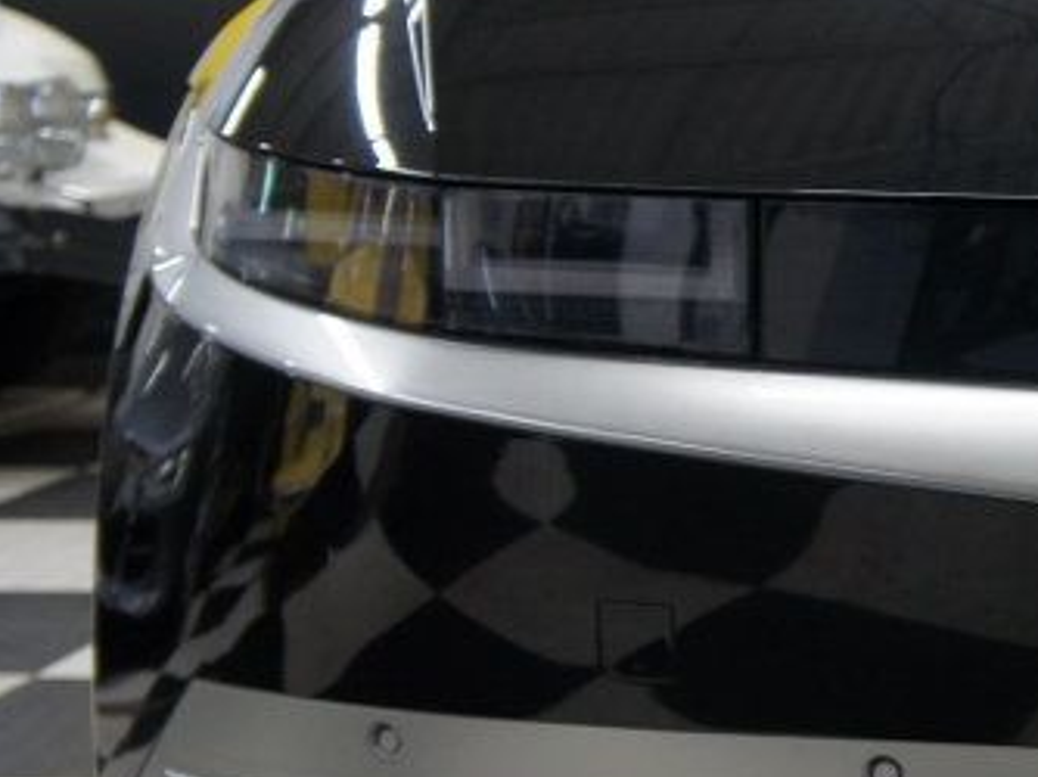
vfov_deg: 13.4
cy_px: 434
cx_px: 1433
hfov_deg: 16.6
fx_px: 3310
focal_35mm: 110
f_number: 4
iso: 400
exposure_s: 1/40
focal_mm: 25
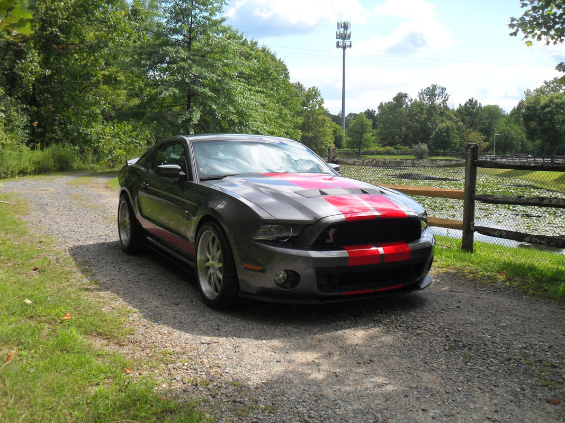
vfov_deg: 40.7
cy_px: 212
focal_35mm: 35
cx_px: 282
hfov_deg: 52.6
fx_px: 571
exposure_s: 1/125
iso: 100
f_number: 8.9
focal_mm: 6.2
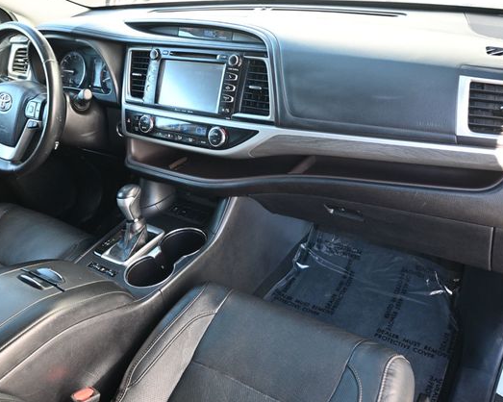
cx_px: 255
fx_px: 474
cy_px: 199
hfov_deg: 55.9
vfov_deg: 45.9
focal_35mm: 32
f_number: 3.8
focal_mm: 18.5
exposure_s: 1/125
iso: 720
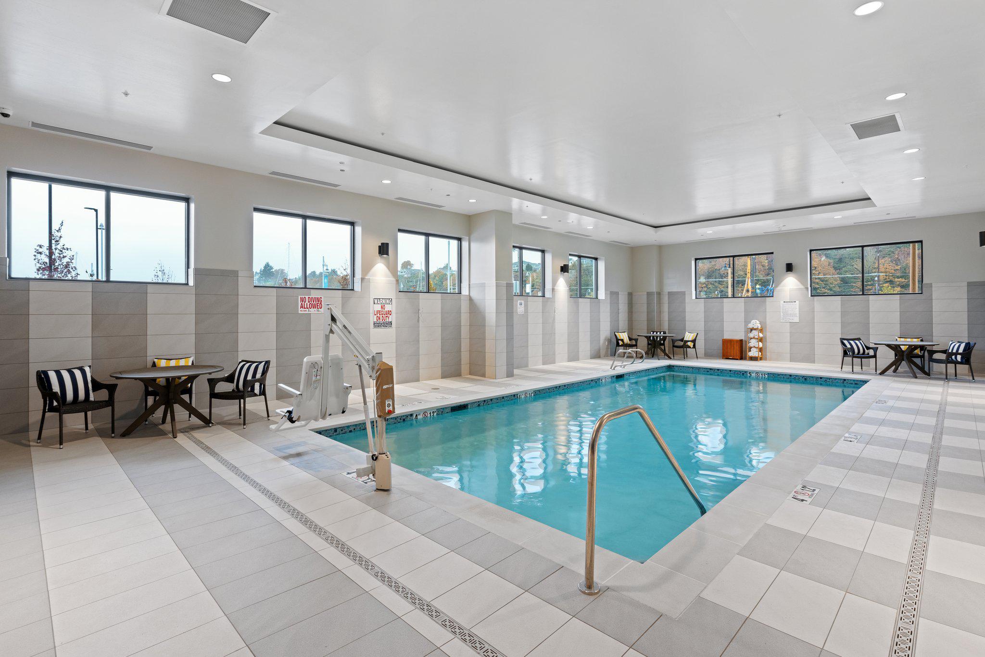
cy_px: 328
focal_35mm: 17
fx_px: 465
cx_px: 492
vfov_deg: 70.5
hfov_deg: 93.3
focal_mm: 17
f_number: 10
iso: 800
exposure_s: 1/2.5
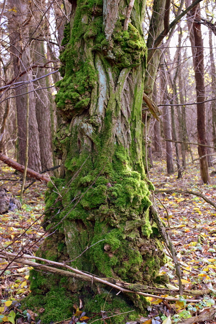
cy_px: 162
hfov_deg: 25.8
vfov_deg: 37.8
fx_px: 472
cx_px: 108
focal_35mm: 52
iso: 900
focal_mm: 35
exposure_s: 1/60
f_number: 8
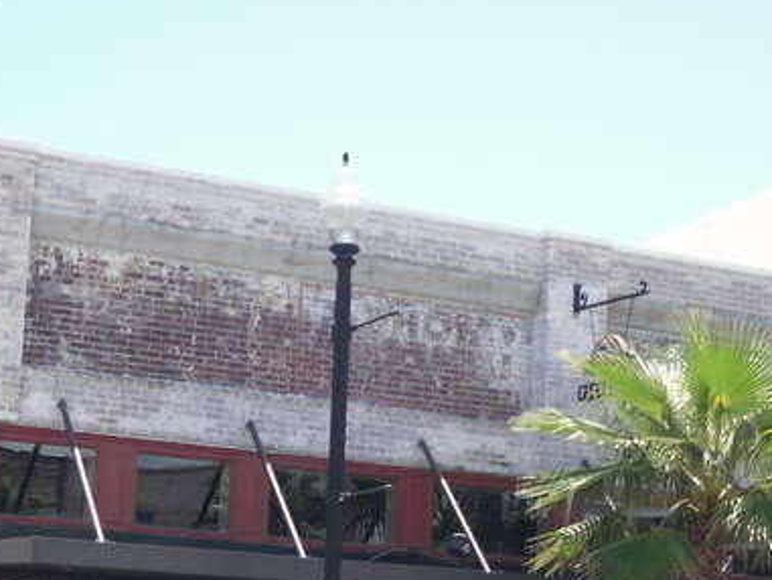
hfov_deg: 22.7
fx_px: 1919
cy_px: 501
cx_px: 359
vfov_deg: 17.0
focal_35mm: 86
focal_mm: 7.44
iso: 80
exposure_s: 1/69
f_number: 8.8
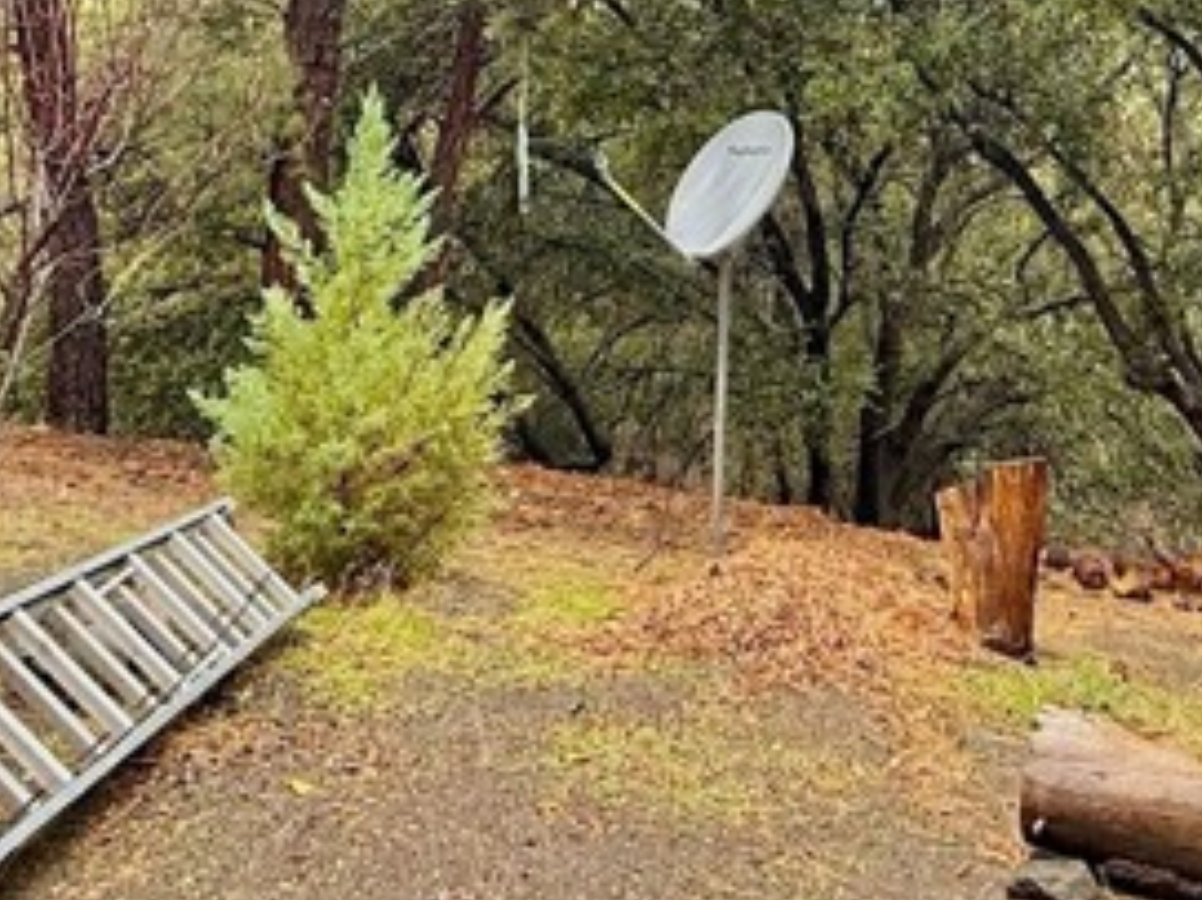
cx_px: 940
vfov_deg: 37.5
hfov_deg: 52.3
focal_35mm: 33
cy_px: -33
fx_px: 1145
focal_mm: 2.22
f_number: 2.2
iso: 160
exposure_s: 1/99
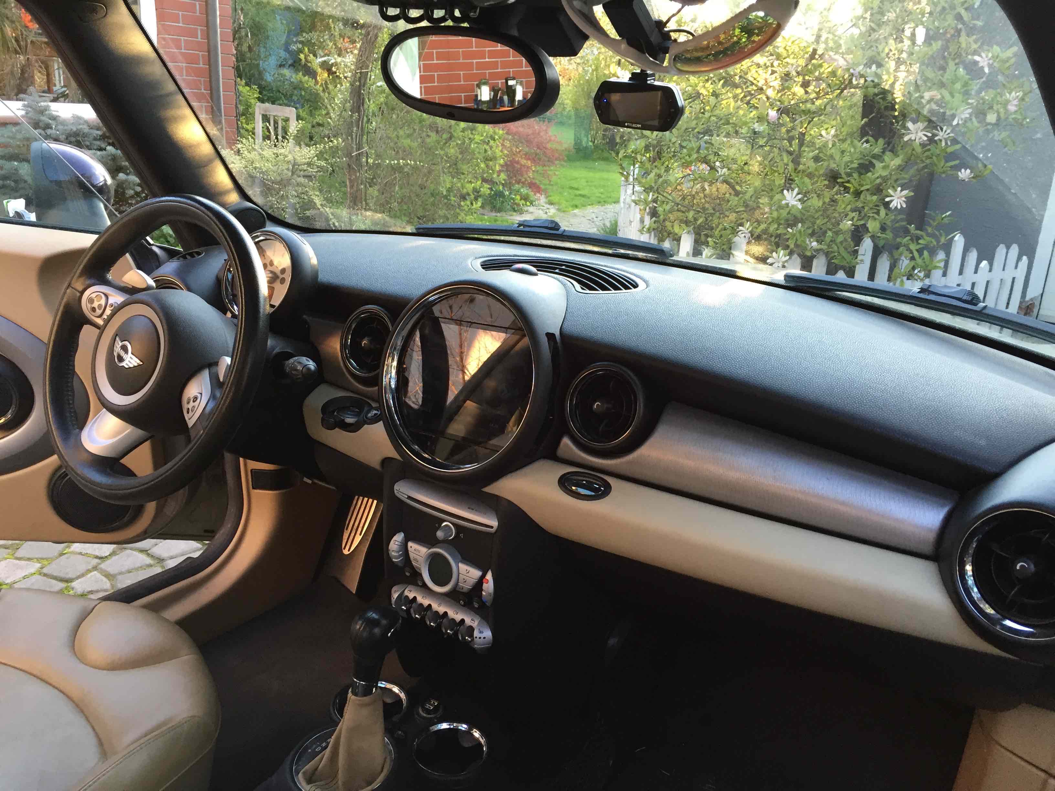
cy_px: 396
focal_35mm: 29
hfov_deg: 61.7
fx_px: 884
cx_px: 528
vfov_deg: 48.2
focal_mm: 4.15
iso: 64
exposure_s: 1/33
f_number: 2.2
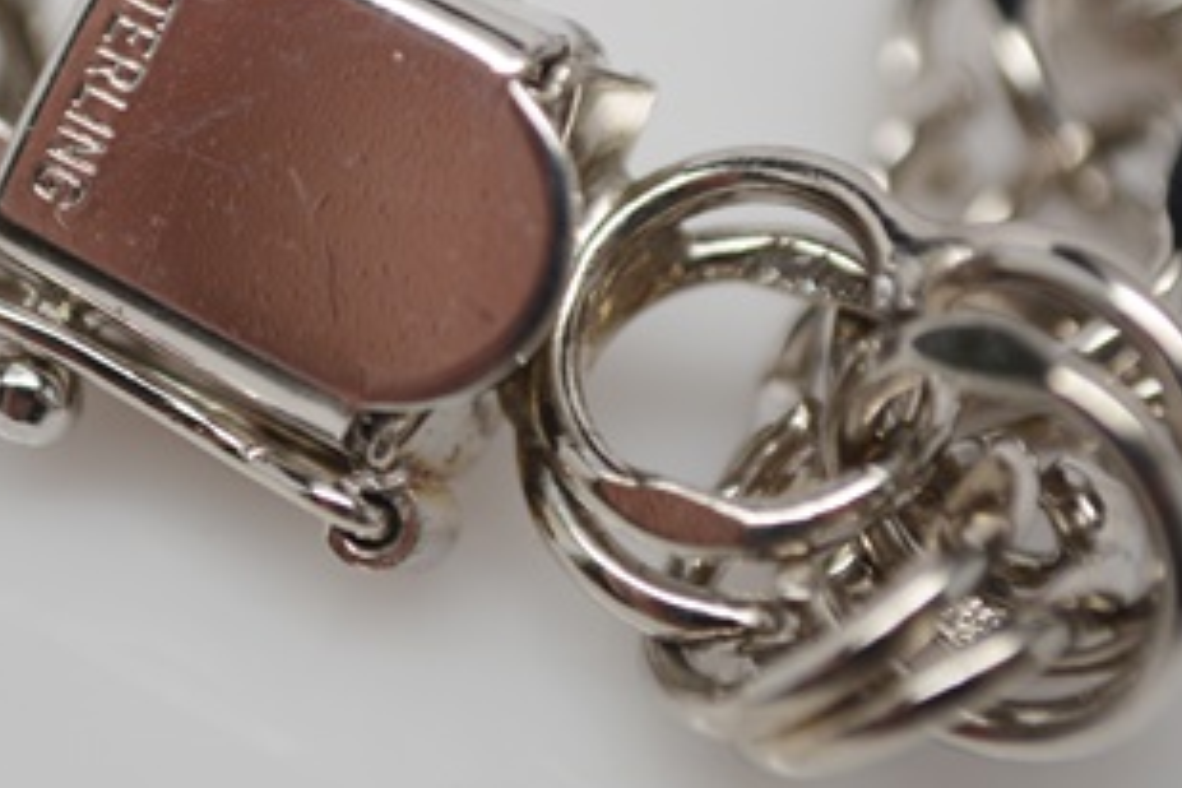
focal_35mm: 160
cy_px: 122
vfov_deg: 8.6
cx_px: 360
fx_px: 5252
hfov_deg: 12.8
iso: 450
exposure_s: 1/60
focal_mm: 55
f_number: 5.6
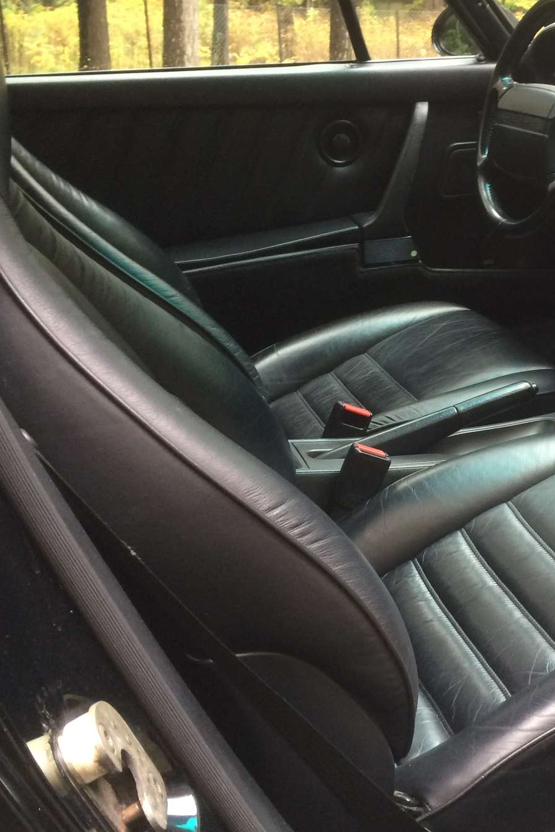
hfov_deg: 28.2
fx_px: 1041
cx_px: 546
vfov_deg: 43.6
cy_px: 378
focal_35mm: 45
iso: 100
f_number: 2.2
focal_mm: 4.15
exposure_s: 1/33
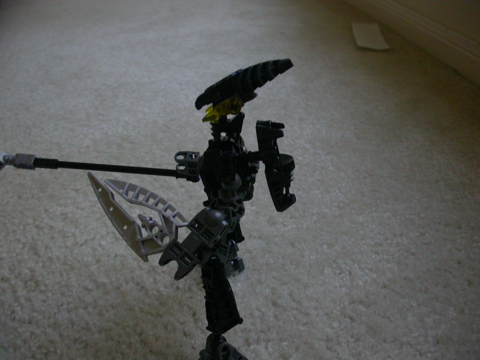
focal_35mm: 38
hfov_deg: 49.0
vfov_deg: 37.7
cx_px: 240
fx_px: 527
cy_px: 180
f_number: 2.6
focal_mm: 7.85
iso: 200
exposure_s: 1/125
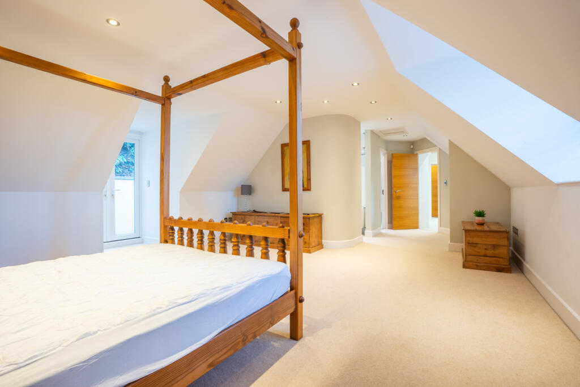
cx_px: 290
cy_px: 194
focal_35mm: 16
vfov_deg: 73.8
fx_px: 258
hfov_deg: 96.7
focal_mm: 16
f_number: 11
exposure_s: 1/2.5
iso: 250
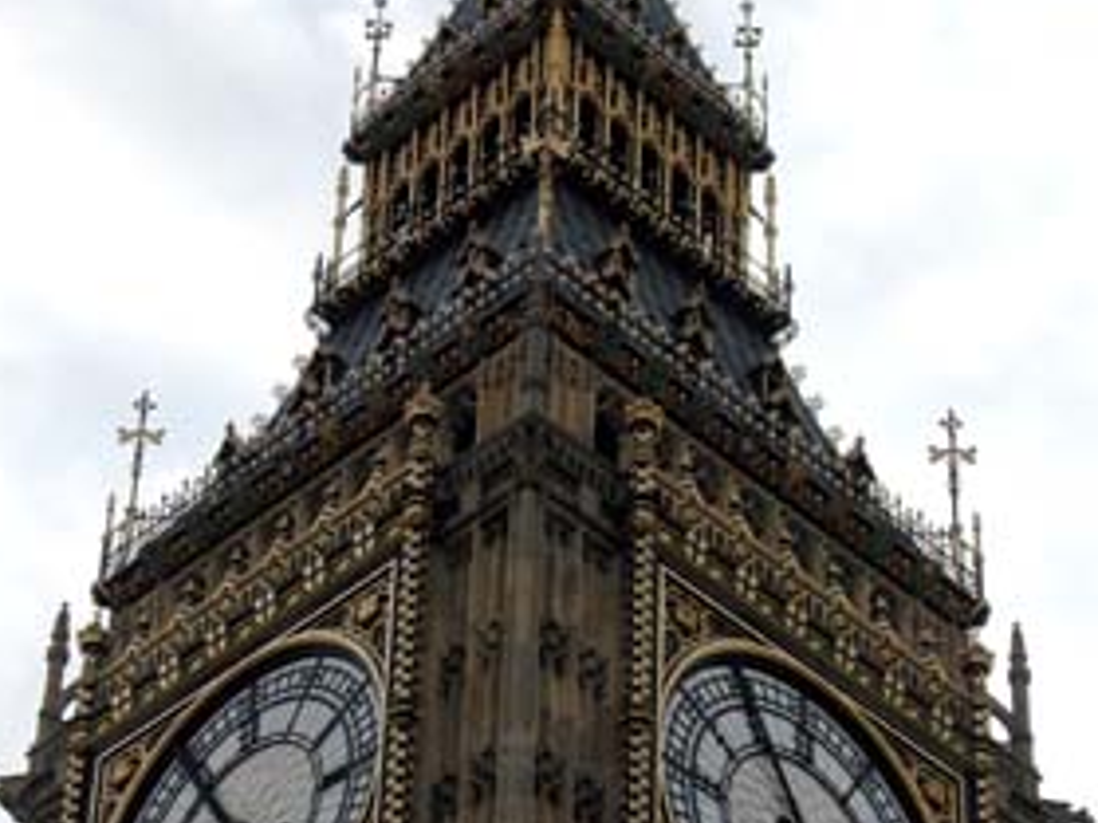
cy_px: 473
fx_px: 5010
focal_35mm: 158
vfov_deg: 9.4
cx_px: 512
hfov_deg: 12.5
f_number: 5.8
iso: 100
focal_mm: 25.4
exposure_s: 1/342
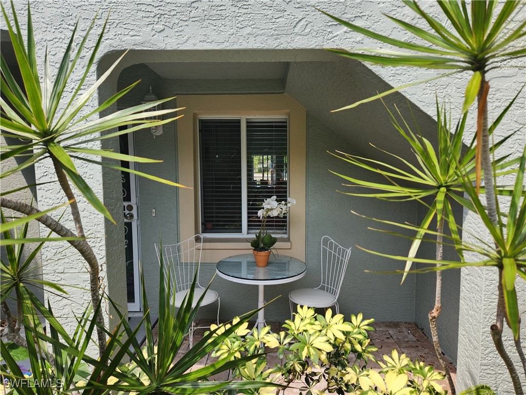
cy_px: 198
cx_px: 263
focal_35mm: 23
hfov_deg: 73.9
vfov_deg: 58.9
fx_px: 349
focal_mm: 5.4
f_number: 1.8
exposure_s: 1/590
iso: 20
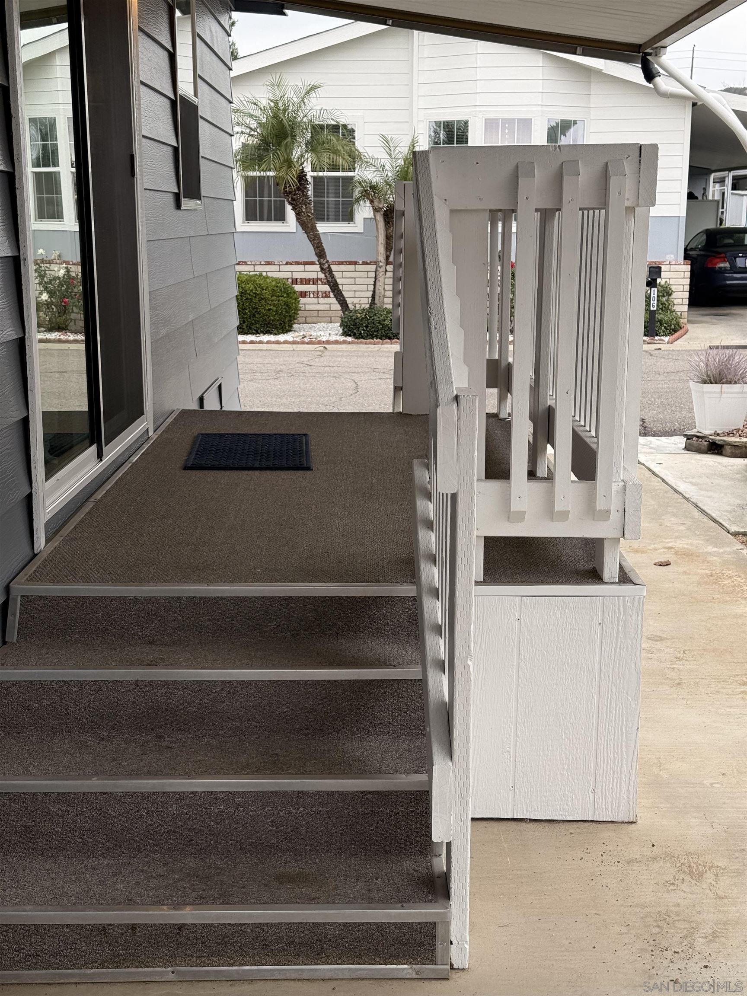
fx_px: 1381
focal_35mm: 48
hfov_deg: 30.3
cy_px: 498
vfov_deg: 39.7
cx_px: 374
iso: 80
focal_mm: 6.76
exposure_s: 1/315
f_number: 1.78
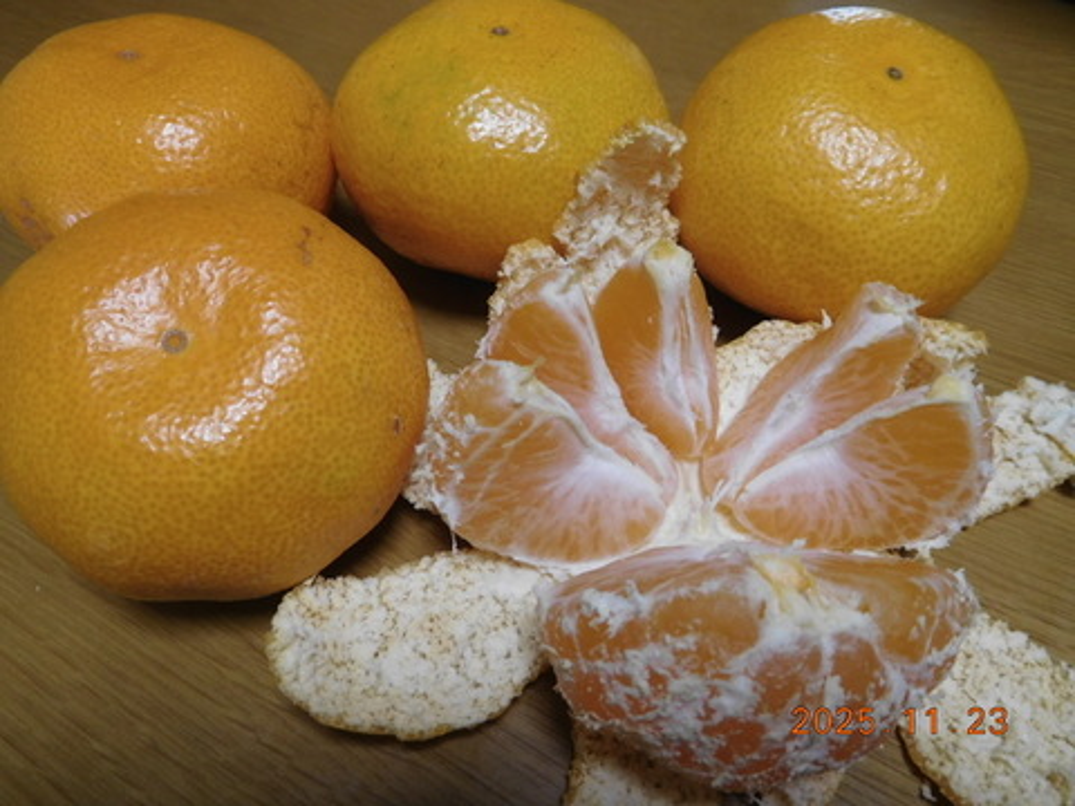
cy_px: 403
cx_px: 538
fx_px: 776
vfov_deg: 54.9
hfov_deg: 69.4
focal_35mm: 25
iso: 280
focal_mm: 4.5
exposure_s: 1/30
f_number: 3.4
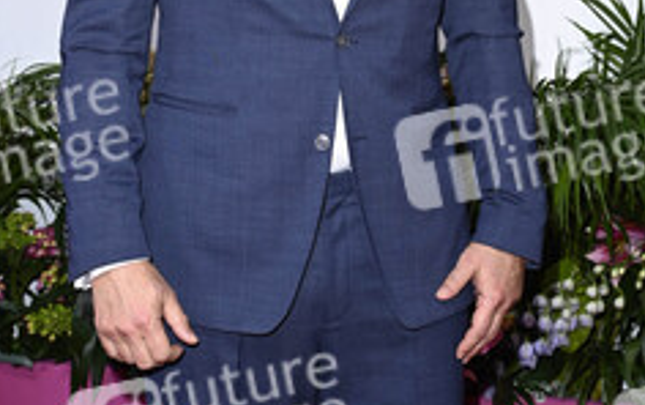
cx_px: 287
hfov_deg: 19.4
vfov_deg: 12.1
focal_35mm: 107
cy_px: 8
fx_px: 1883
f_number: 6.3
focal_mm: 62
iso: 640
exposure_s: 1/250
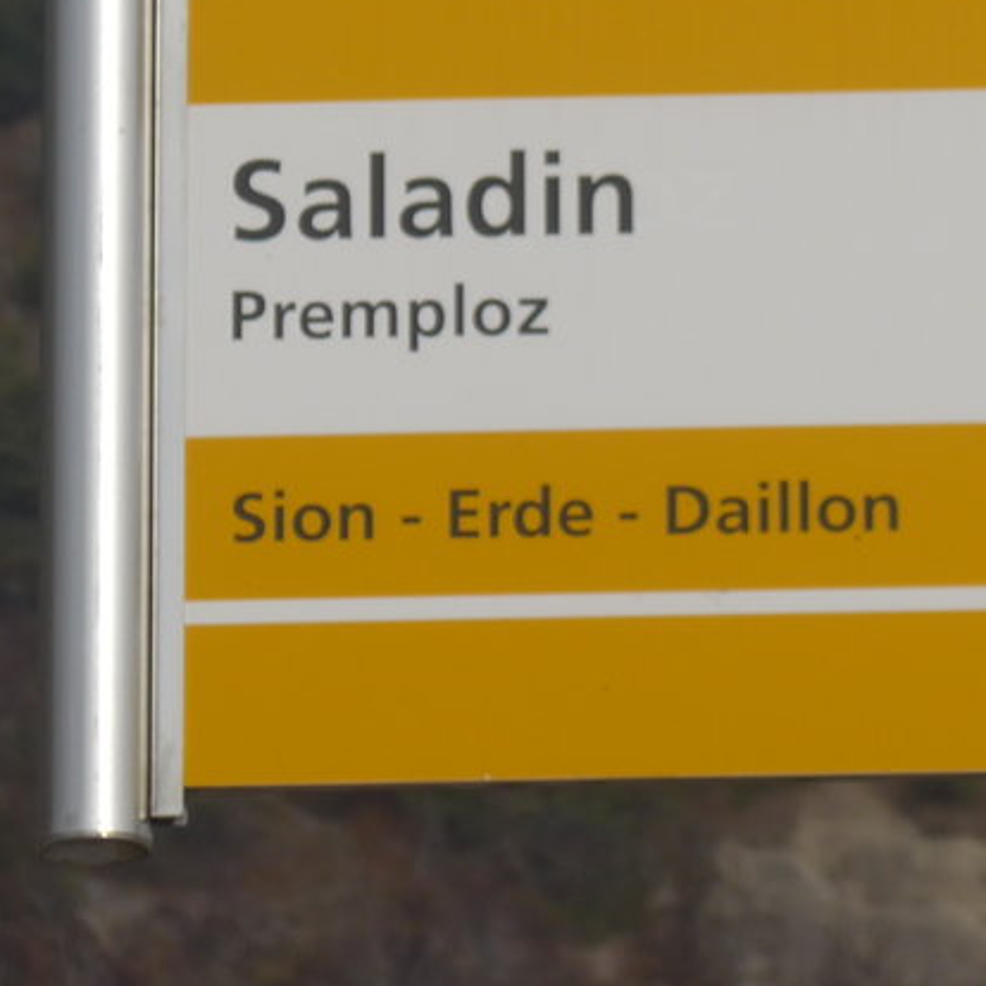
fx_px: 14534
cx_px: 834
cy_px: 86
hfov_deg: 3.9
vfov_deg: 3.9
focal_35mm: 451
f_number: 5.6
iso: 80
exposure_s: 1/500
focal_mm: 34.2
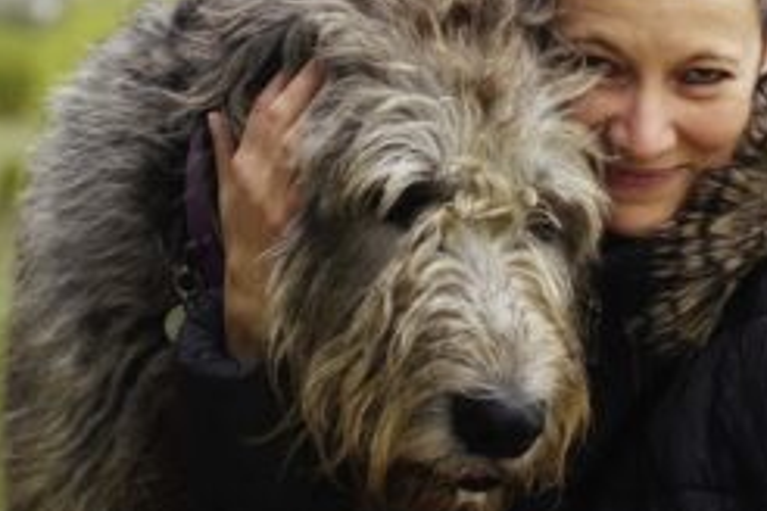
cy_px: 176
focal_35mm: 220
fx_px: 4687
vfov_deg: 6.2
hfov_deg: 9.3
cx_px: 561
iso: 1600
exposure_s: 1/2000
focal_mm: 90
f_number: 5
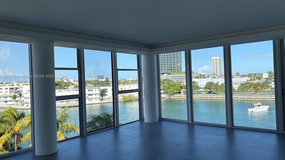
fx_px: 219
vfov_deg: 40.2
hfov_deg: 66.1
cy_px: 77
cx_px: 142
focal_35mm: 29
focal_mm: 5.96
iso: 50
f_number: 1.6
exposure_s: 1/1048
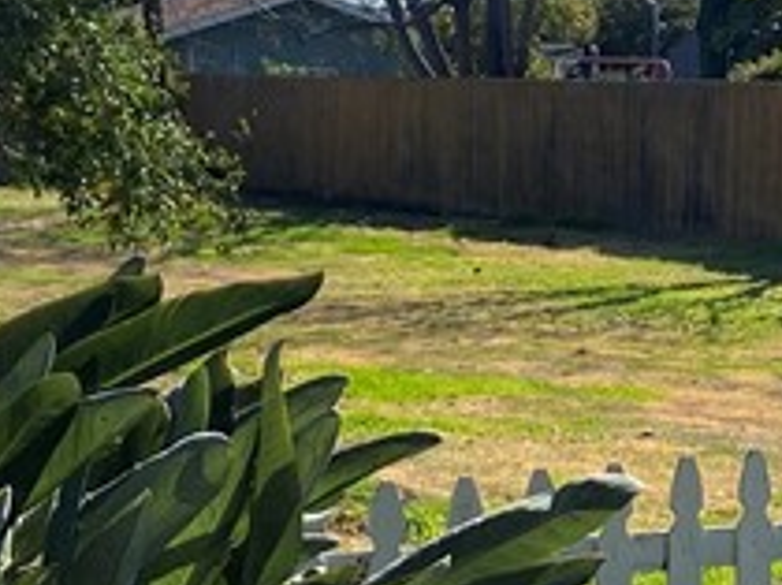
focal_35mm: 127
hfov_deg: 15.2
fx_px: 2866
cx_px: 816
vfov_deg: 11.6
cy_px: 298
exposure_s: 1/2410
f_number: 1.8
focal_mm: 4.25
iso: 32
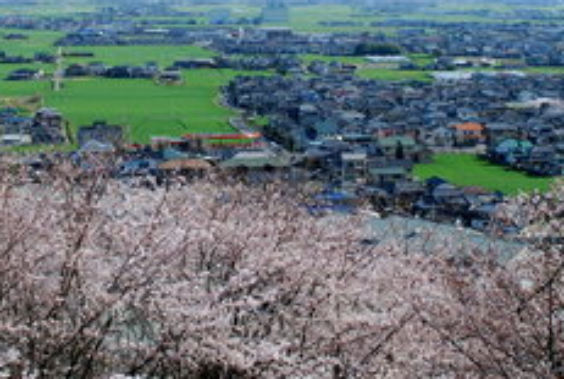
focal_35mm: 78
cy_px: 65
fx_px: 1224
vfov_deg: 17.4
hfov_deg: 25.9
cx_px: 215
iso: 100
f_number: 9
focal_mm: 24
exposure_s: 1/125
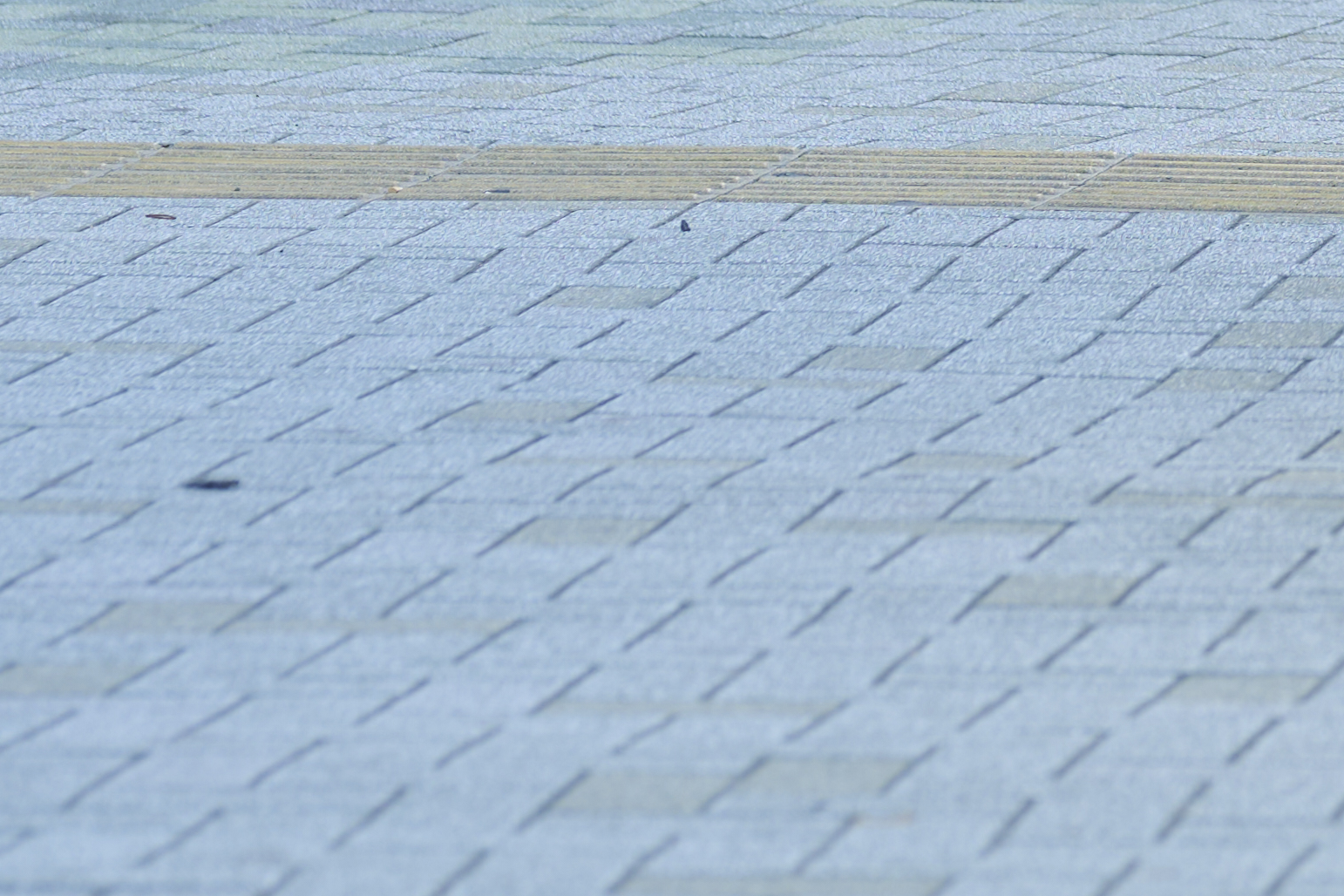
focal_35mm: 455
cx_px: 2722
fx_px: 16985
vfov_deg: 3.0
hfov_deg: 4.5
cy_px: -1339
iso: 100
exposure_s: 1/100
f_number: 2.8
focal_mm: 85
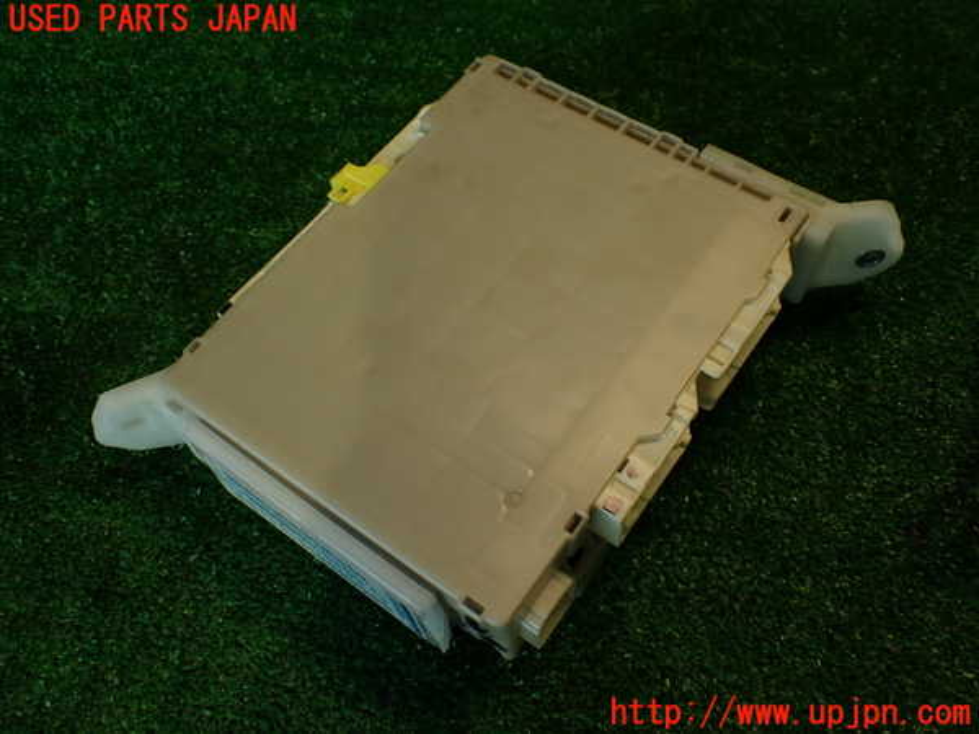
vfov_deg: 44.2
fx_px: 905
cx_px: 490
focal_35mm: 32
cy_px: 367
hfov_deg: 56.8
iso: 125
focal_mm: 5.79
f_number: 2.4
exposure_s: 1/60
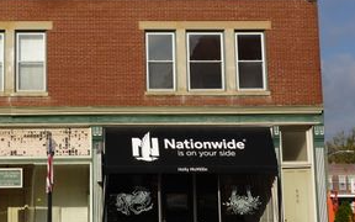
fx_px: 668
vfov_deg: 18.9
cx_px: 80
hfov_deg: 29.2
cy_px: 94
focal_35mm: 69
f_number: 5.6
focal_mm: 14.4
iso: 100
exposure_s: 1/320
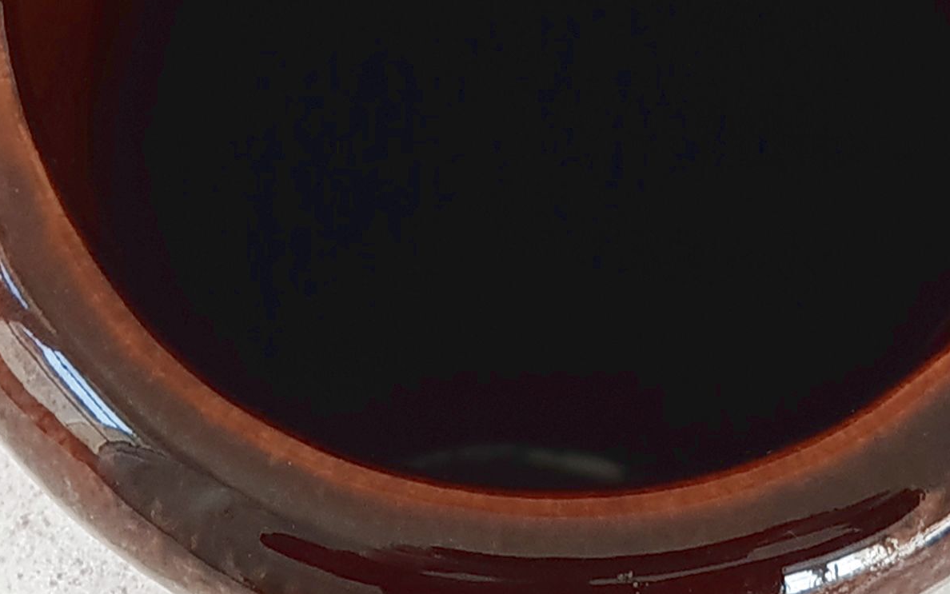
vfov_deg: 7.0
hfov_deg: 11.2
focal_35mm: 187
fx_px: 4842
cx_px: 772
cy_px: 365
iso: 40
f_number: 2.4
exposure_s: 1/33
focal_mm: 6
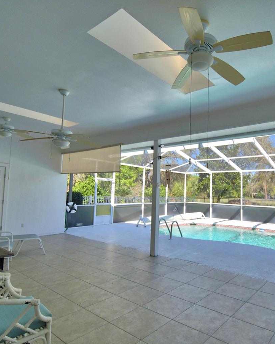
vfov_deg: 75.0
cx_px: 176
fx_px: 224
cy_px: 176
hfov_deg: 62.1
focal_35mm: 22
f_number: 4.5
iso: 110
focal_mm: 10
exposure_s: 1/500
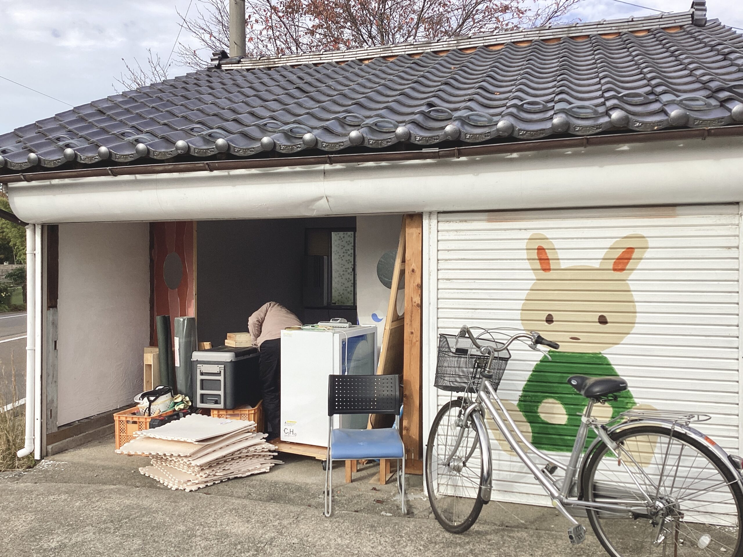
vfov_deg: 45.4
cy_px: 278
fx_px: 665
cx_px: 372
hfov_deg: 58.4
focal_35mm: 31
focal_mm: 3.3
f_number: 2.4
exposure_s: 1/1018
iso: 25
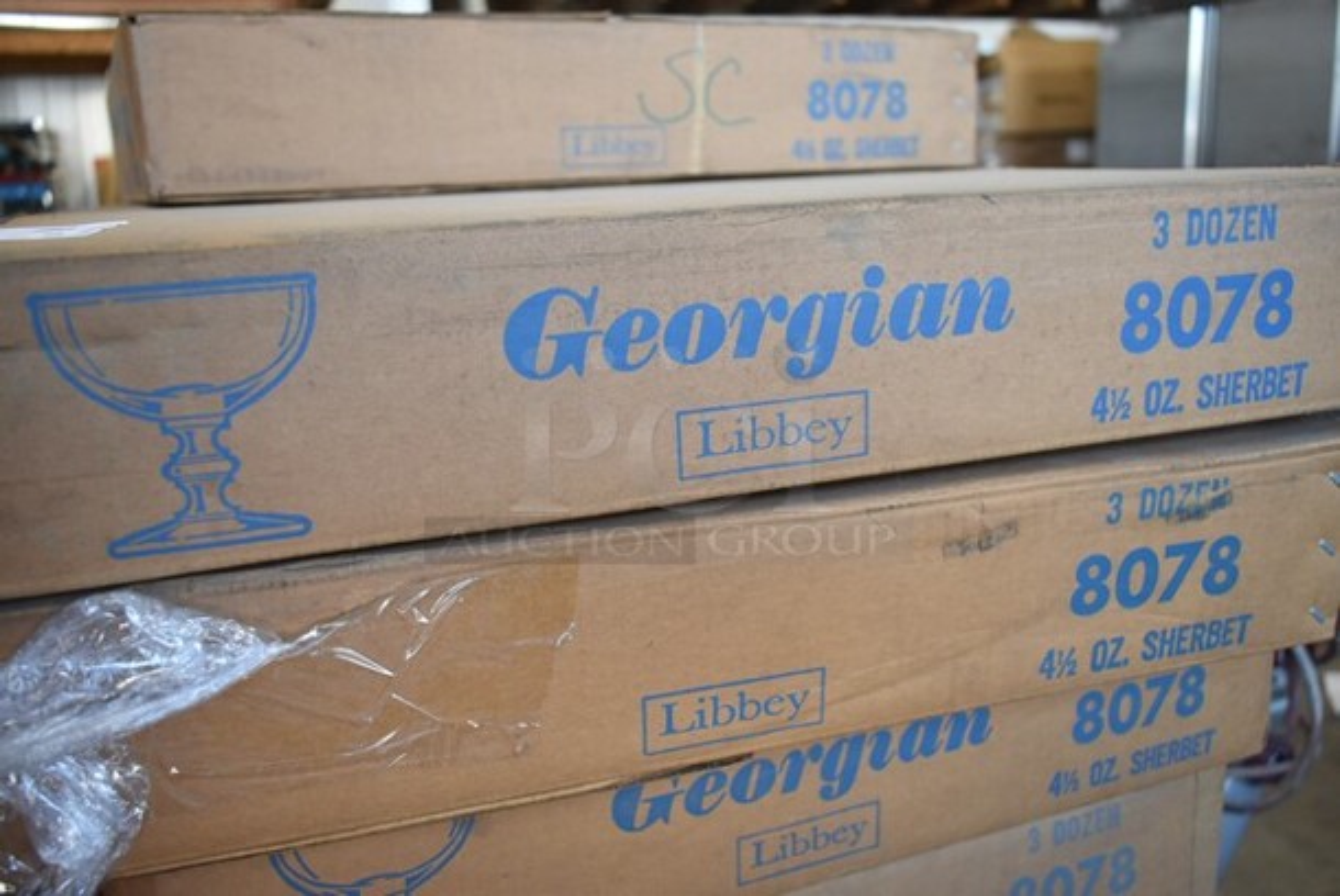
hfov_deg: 57.2
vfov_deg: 40.1
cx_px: 670
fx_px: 1229
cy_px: 448
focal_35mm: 33
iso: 900
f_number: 3.8
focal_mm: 22
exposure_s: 1/125
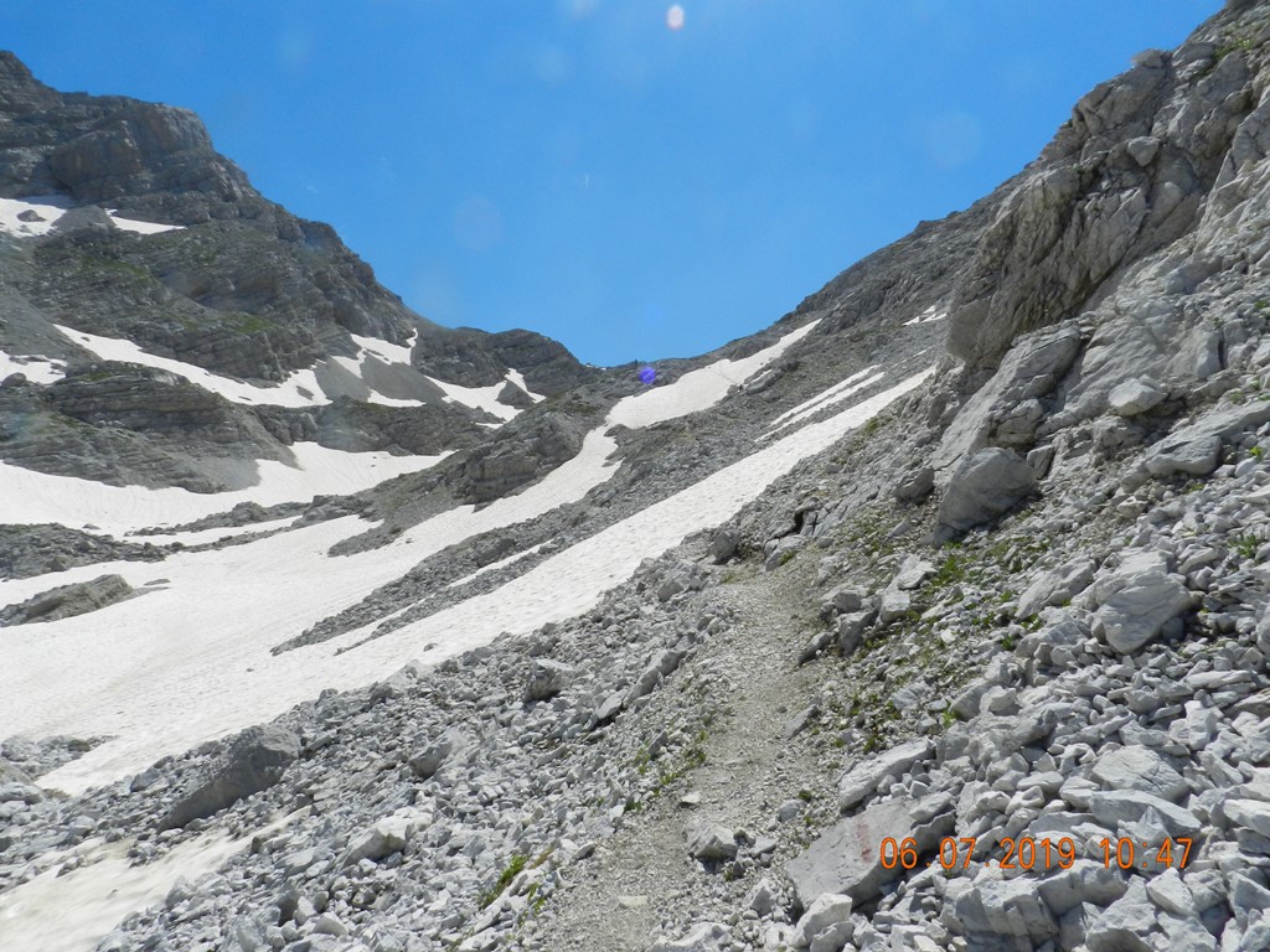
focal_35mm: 23
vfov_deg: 58.9
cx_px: 635
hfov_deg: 73.9
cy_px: 476
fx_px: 844
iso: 160
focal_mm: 4
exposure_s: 1/800
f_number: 5.6
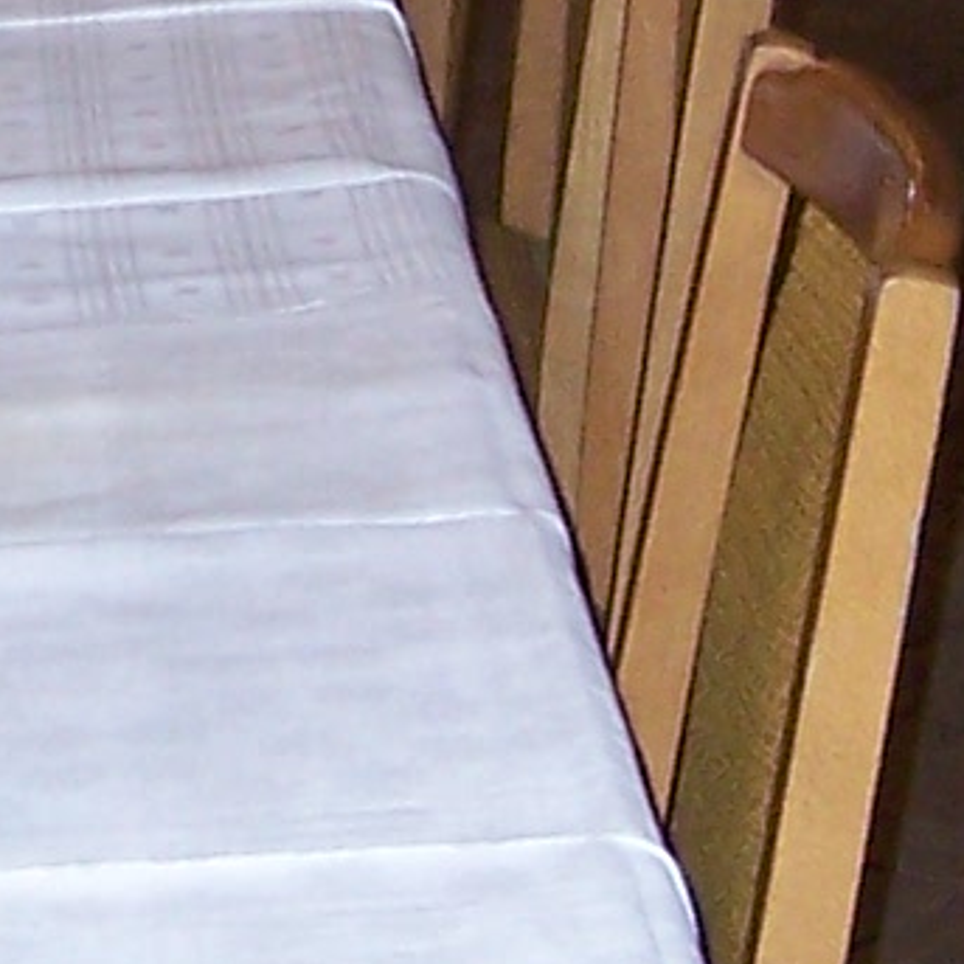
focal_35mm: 239
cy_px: -278
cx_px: -309
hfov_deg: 7.2
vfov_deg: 7.3
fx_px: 7530
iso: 125
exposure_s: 1/60
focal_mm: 6.2
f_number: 2.8
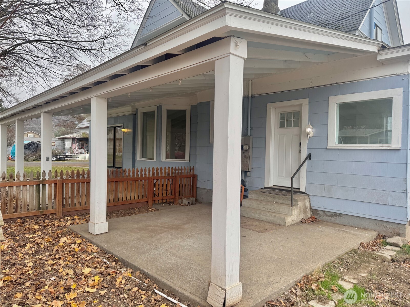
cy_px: 154
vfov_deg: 56.8
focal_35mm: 24
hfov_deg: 71.6
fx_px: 284
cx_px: 205
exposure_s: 1/215
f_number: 1.78
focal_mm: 6.76
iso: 64
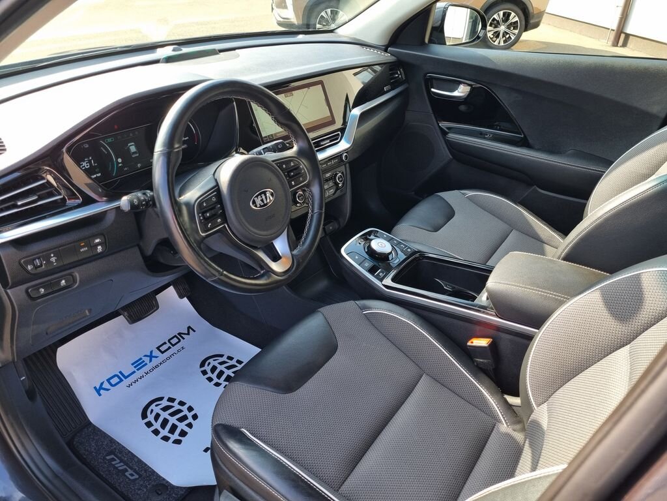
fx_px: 501
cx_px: 334
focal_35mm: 26
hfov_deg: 67.3
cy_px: 250
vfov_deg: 53.1
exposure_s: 1/225
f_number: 1.8
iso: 50
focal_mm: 5.4
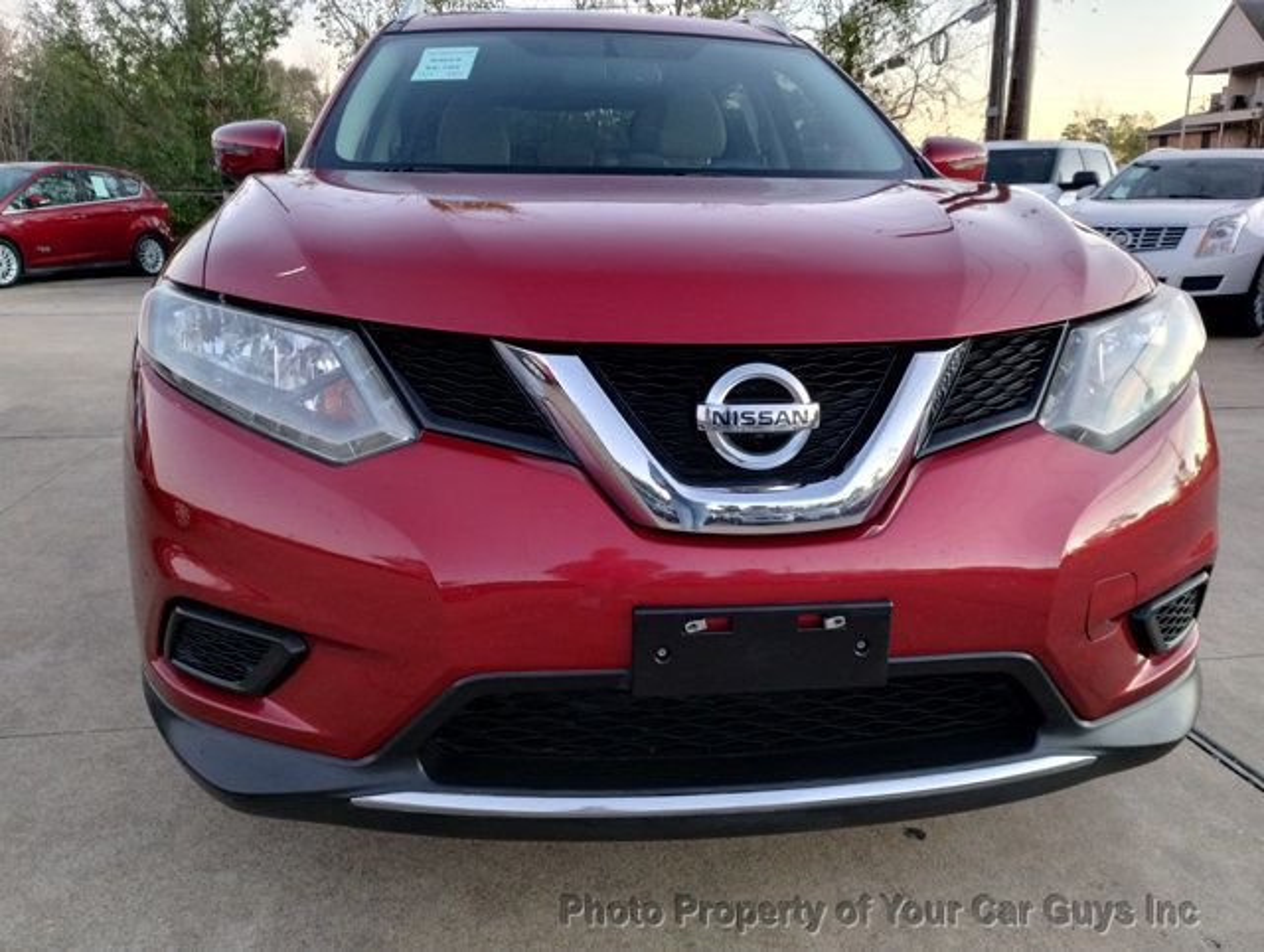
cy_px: 476
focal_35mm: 28
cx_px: 632
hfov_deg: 63.4
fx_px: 1024
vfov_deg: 49.9
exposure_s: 1/30
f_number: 1.8
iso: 613
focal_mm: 4.27
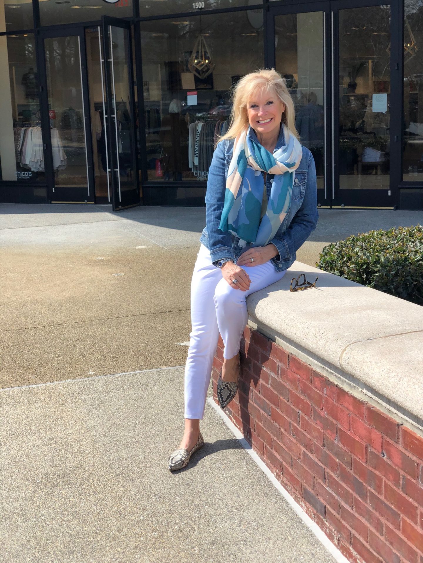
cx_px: 212
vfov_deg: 36.8
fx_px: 847
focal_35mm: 52
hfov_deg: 28.0
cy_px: 282
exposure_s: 1/783
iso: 16
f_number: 2.4
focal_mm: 6
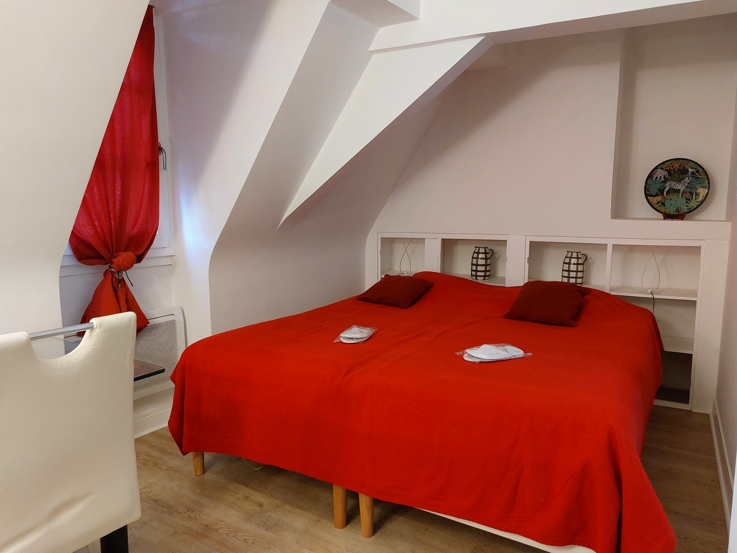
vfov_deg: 54.9
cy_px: 276
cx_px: 368
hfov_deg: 69.4
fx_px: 532
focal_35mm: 25
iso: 500
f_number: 1.8
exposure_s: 1/50
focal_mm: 5.23
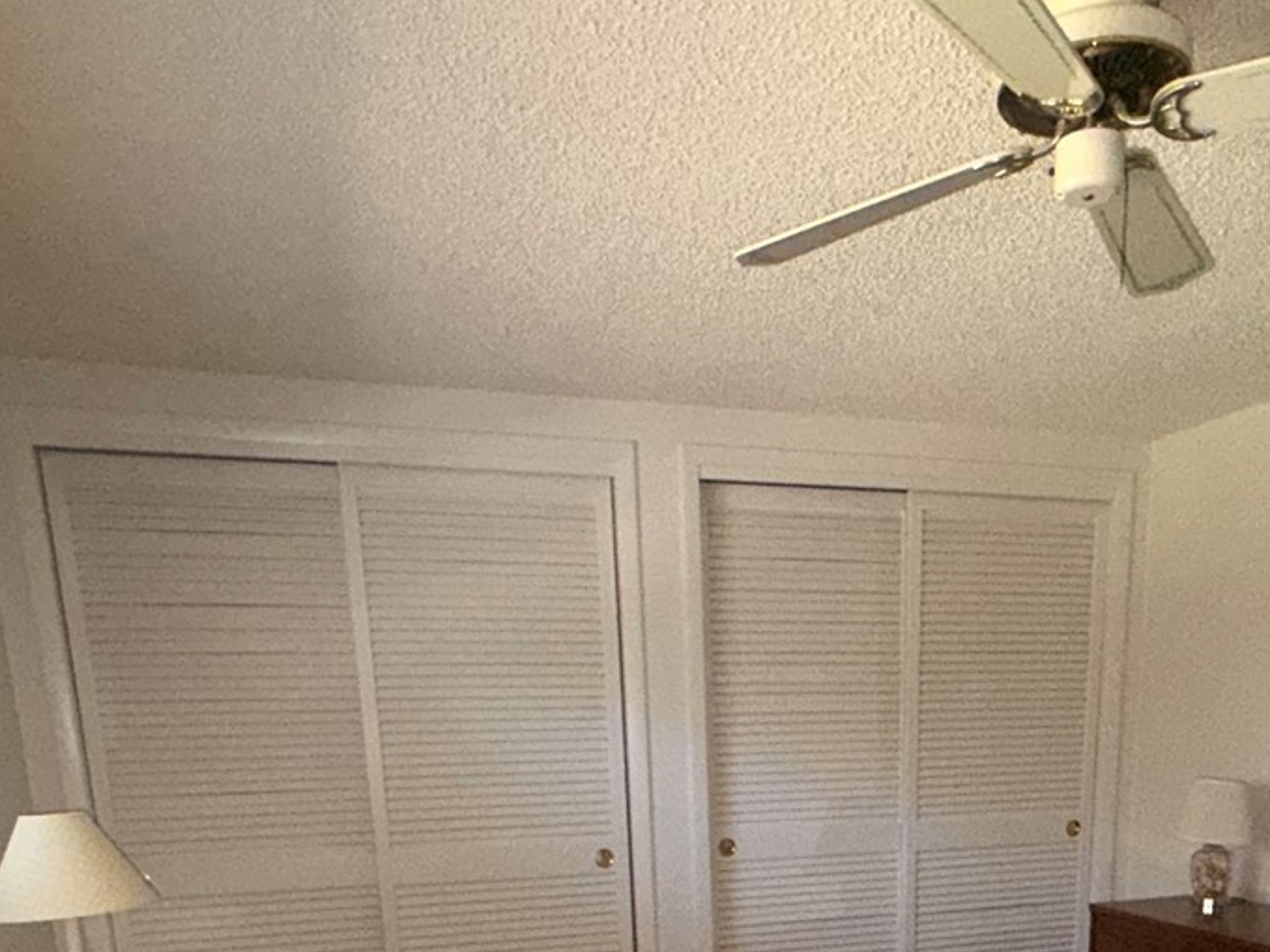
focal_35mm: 33
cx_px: 786
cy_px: 1021
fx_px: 1210
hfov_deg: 54.8
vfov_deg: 36.9
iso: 320
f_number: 2.2
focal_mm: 2.22
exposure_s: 1/60
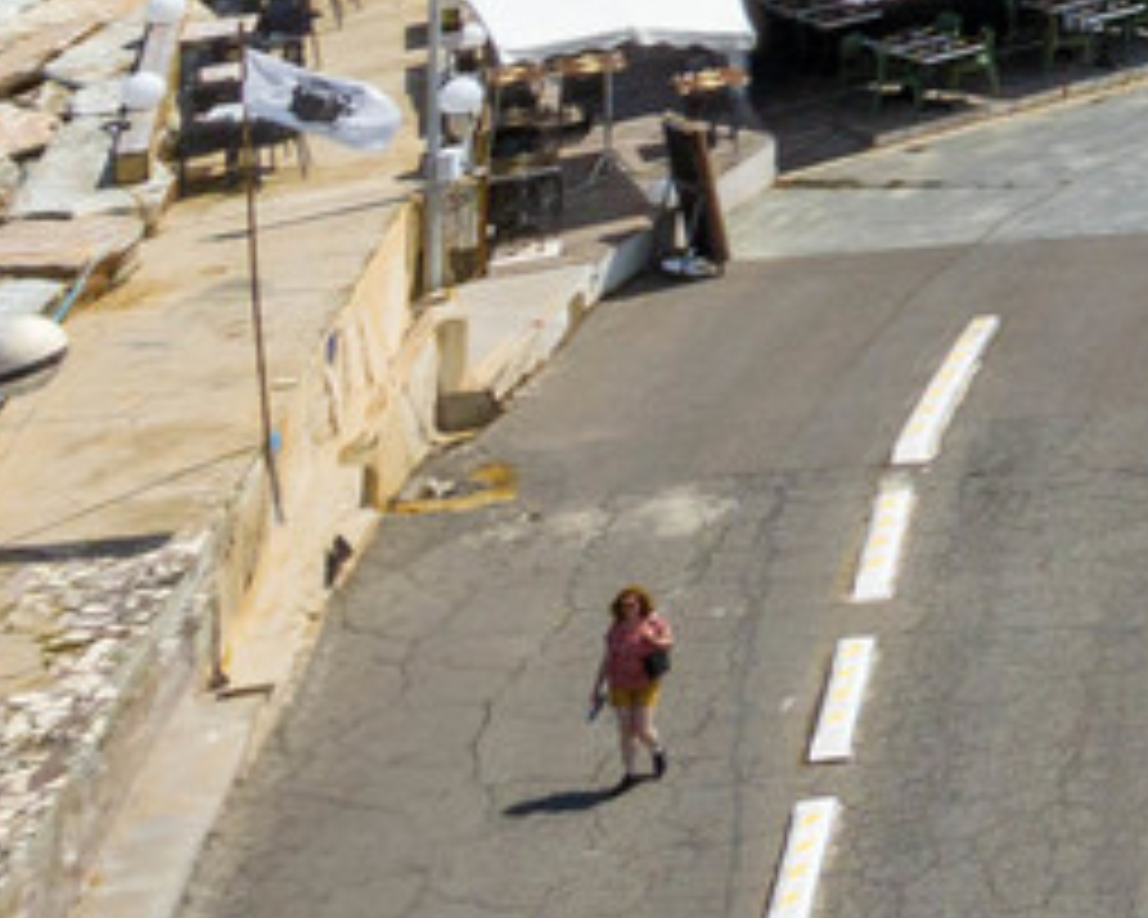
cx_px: 3462
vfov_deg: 9.1
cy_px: -1494
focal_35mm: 147
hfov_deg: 9.9
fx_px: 4995
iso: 100
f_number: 11
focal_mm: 12.3
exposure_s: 1/240
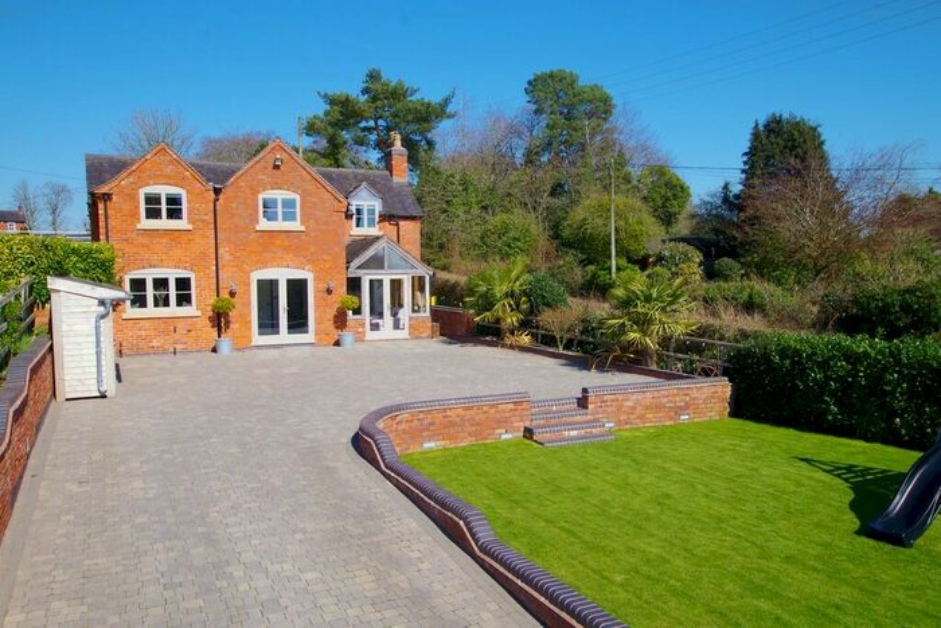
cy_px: 314
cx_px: 470
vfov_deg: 43.6
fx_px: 784
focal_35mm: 30
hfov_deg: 61.9
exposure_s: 1/200
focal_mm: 20
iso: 200
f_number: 11
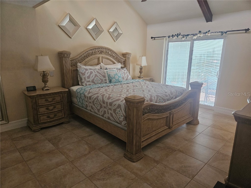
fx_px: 167
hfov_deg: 73.9
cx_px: 126
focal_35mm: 23
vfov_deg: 58.9
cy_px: 94
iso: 640
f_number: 1.8
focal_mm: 5.4
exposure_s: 1/120
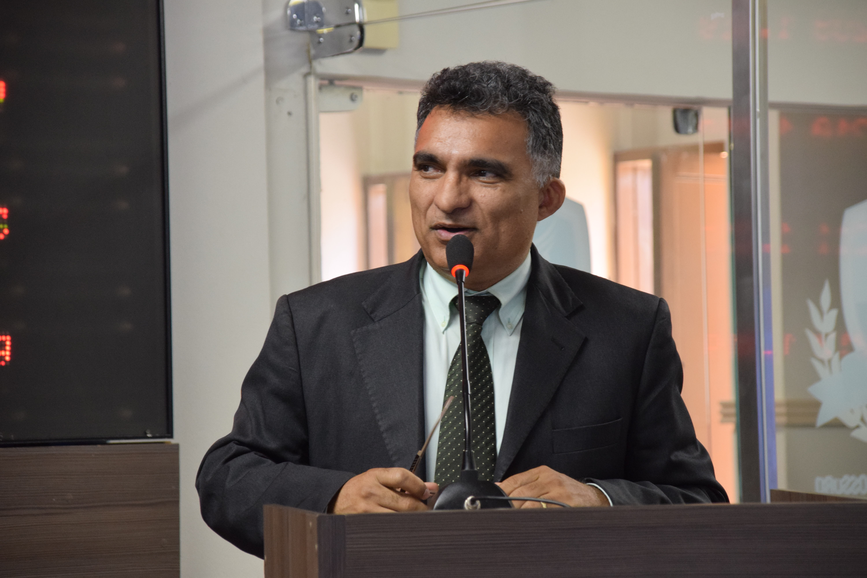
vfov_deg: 7.3
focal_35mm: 188
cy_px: 289
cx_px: 434
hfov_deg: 11.0
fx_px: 4515
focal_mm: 125
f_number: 5.6
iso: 1600
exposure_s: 1/80
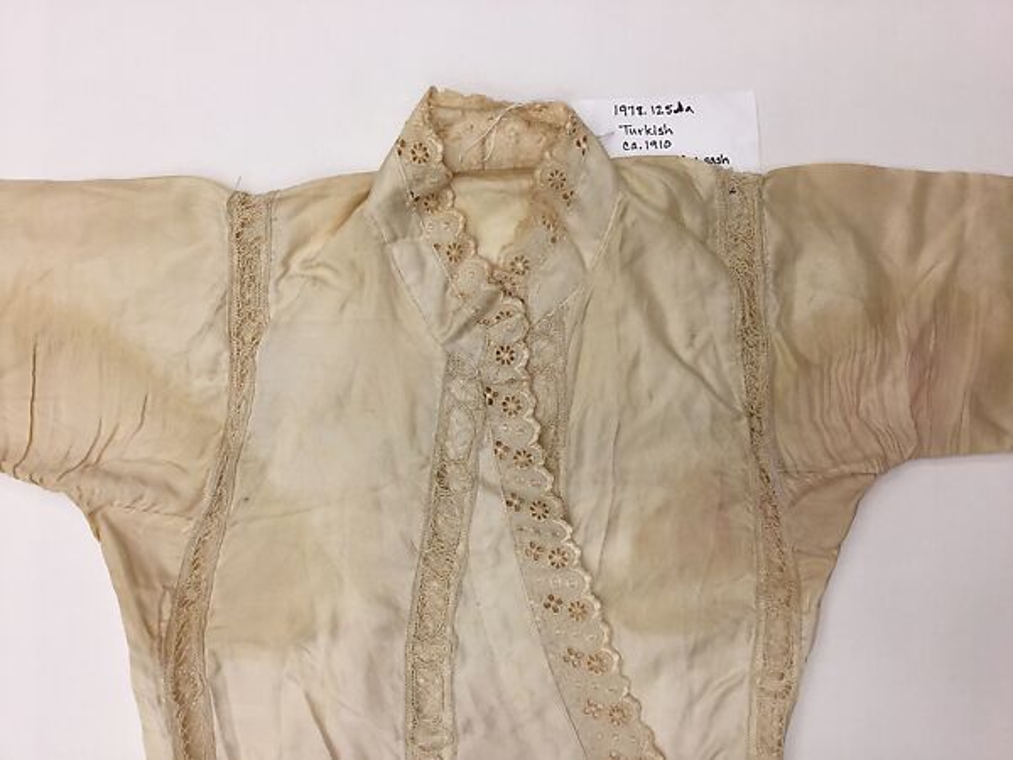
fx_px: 907
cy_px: 380
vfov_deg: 45.4
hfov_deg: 58.4
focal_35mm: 31
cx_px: 506
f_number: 2.4
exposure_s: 1/120
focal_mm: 3.3
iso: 40
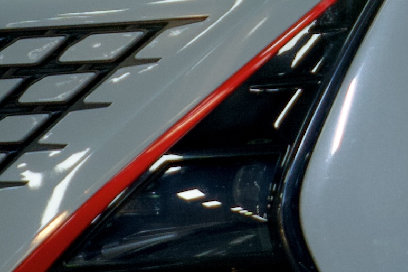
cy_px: -55
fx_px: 5554
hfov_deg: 4.2
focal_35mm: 490
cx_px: 679
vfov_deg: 2.8
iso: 160
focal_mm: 42.1
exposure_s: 1/100
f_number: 2.8
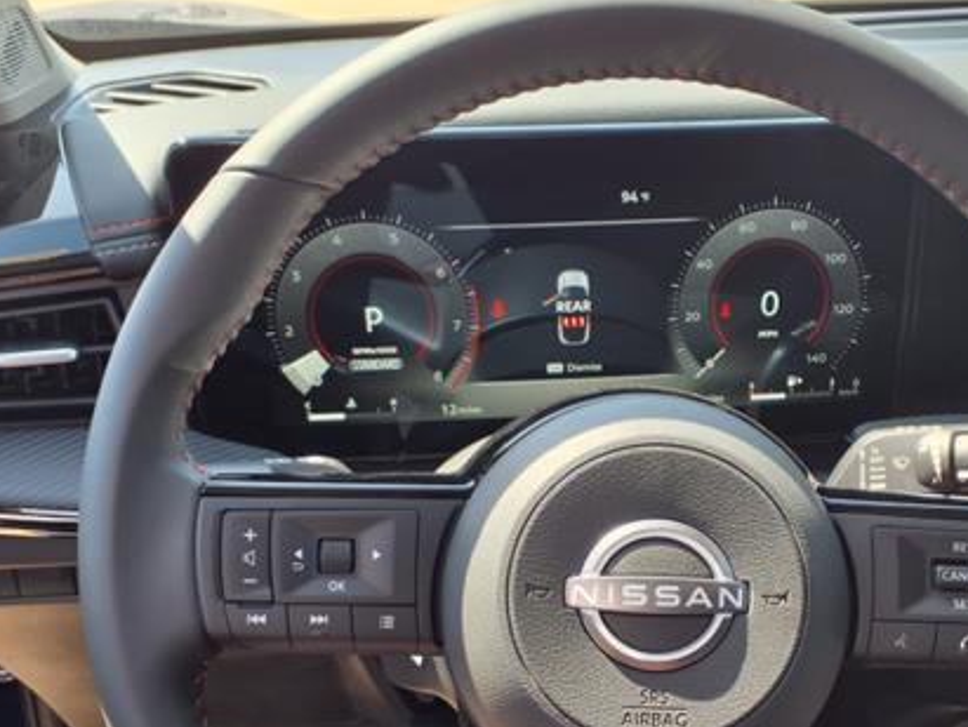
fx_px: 1176
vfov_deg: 33.9
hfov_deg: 44.5
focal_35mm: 42
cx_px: 584
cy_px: 520
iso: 40
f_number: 1.9
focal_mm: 3.58
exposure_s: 1/132
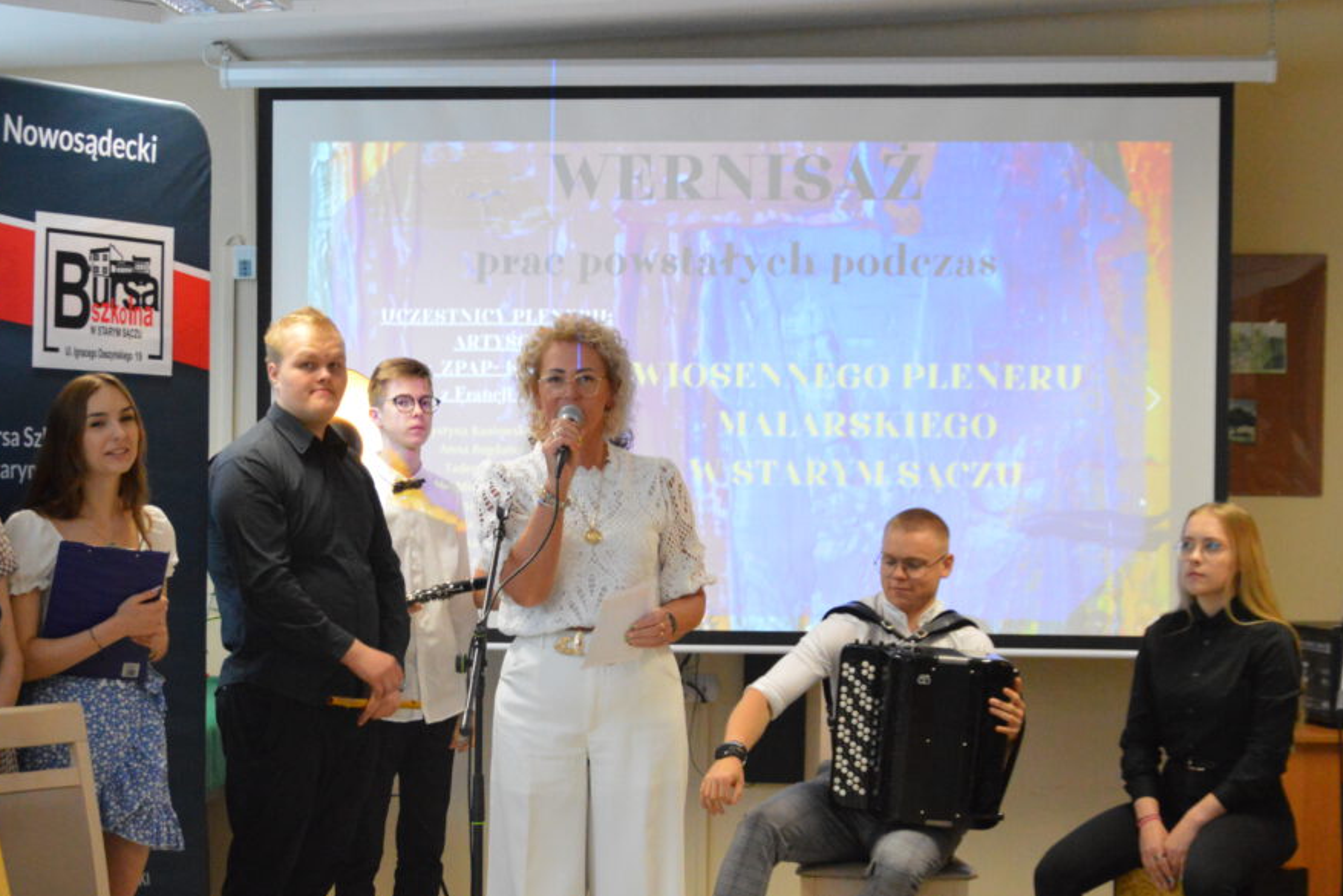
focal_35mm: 82
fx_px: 3059
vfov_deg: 16.6
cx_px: 528
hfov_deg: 24.7
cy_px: 562
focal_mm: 40
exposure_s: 1/125
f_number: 4.5
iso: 3200
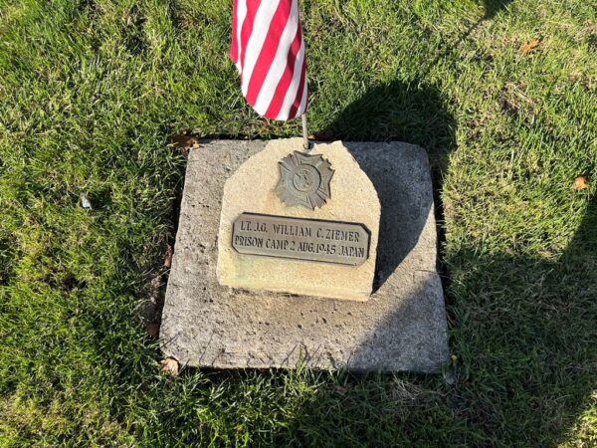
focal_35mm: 26
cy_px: 224
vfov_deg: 53.1
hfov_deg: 67.3
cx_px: 298
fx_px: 448
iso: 50
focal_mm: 5.1
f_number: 1.6
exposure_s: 1/1721
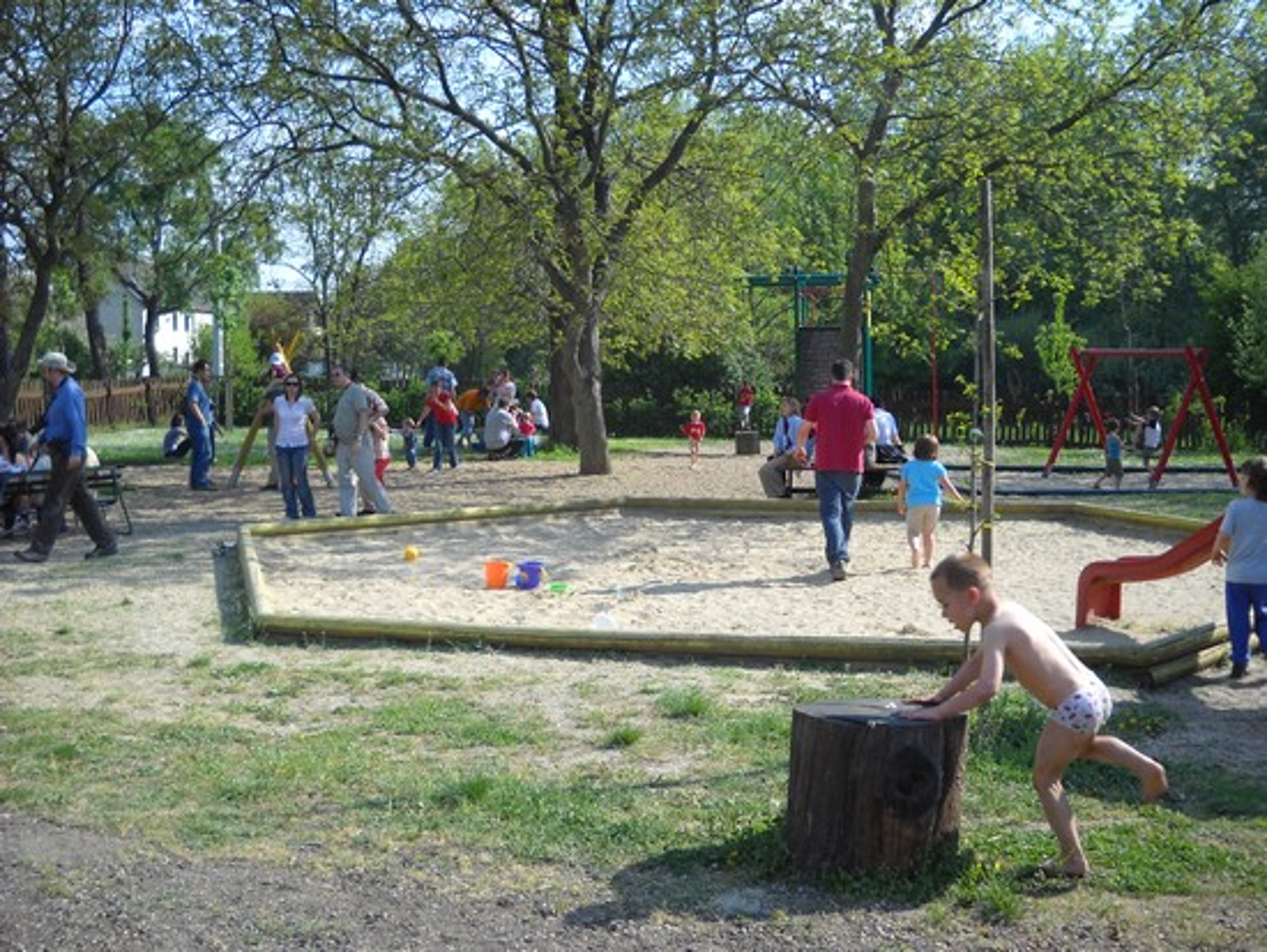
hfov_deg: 45.8
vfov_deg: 35.2
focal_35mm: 41
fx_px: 1501
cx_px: 634
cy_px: 476
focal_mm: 6.72
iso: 64
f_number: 5.5
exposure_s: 1/176
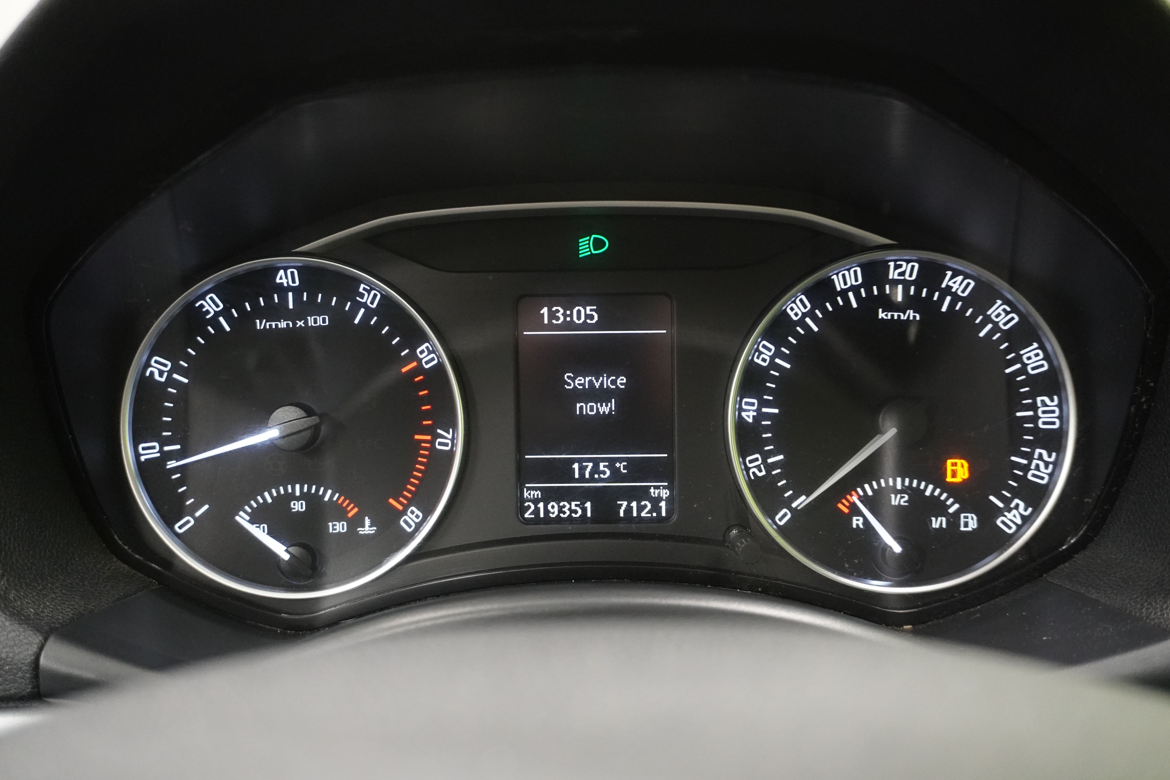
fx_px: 1024
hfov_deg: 59.5
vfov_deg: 41.7
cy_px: 390
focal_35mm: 32
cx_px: 585
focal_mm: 21
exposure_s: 1/40
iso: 3200
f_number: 4
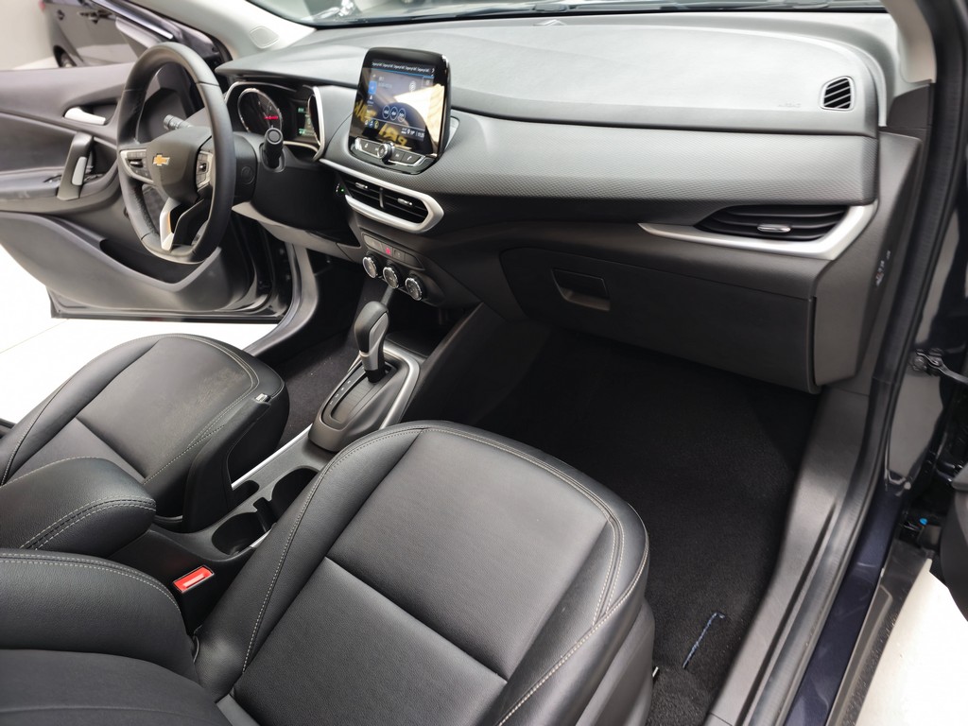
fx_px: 643
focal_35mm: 23
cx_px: 484
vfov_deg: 58.9
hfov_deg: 73.9
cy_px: 363
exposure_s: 1/60
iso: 100
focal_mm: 6.3
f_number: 1.7
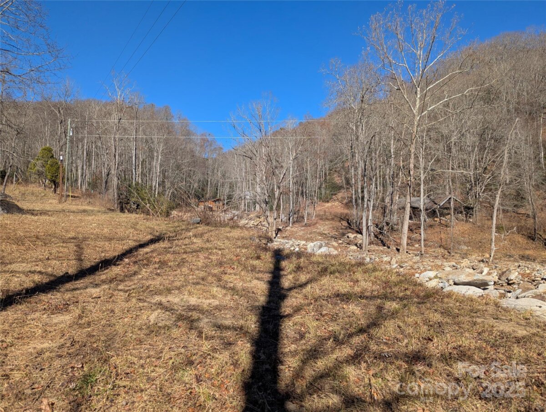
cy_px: 206
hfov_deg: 71.5
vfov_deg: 57.0
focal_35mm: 24
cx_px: 273
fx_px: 379
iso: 40
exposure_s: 1/1451
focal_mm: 6.81
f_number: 1.85
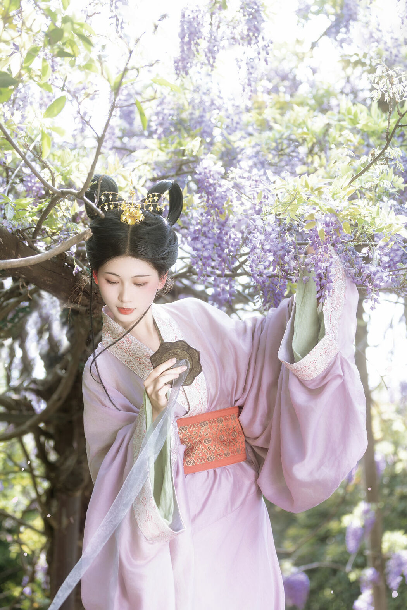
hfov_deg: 19.5
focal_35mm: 70
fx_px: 1187
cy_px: 305
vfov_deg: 28.8
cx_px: 204
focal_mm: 70
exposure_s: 1/320
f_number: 2.8
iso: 100
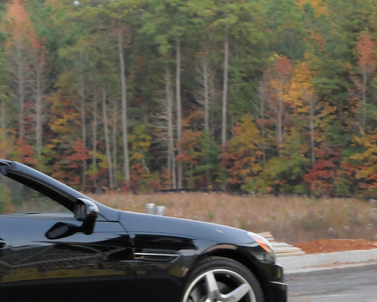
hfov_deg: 7.3
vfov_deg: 5.9
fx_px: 2923
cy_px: 249
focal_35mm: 262
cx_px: 0
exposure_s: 1/40
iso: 2000
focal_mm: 86
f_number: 9
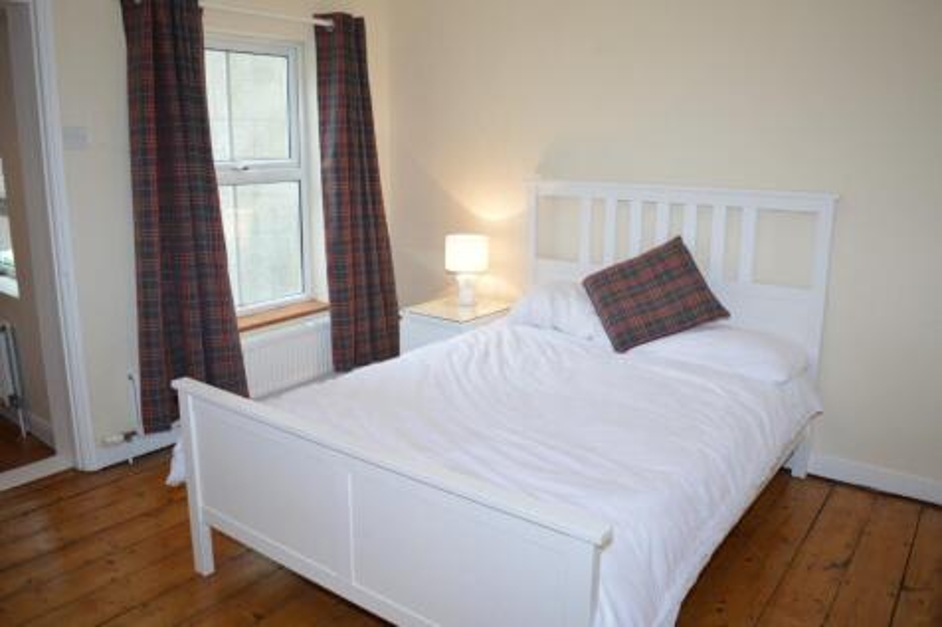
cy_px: 314
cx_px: 471
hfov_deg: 67.4
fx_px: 706
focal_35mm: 27
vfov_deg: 47.9
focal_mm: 18
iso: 450
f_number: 3.5
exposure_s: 1/60
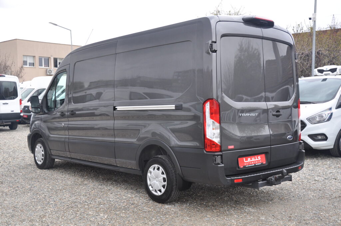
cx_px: 170
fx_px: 397
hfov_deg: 46.5
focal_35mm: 42
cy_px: 113
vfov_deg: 31.8
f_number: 6.3
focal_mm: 28
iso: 400
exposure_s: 1/160
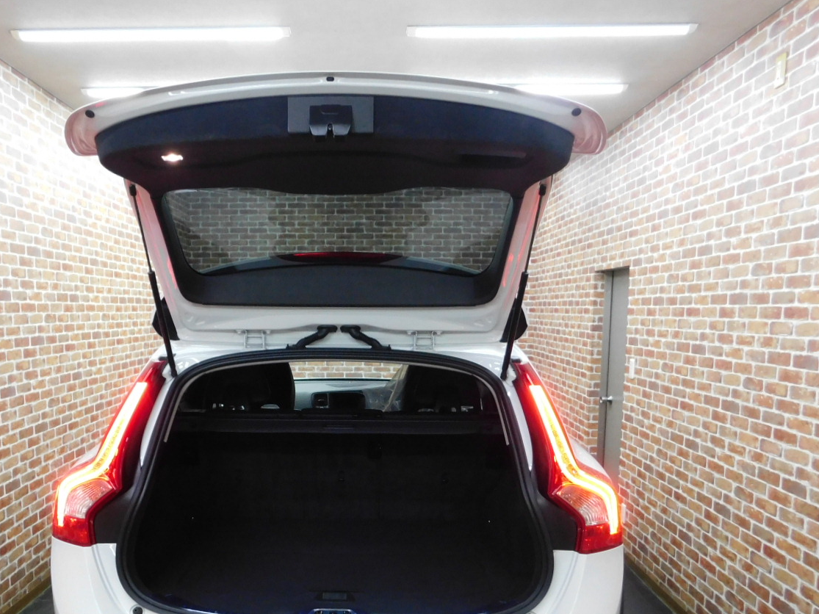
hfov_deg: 55.0
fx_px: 781
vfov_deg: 42.2
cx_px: 331
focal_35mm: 33
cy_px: 425
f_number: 3
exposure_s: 1/30
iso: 360
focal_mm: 4
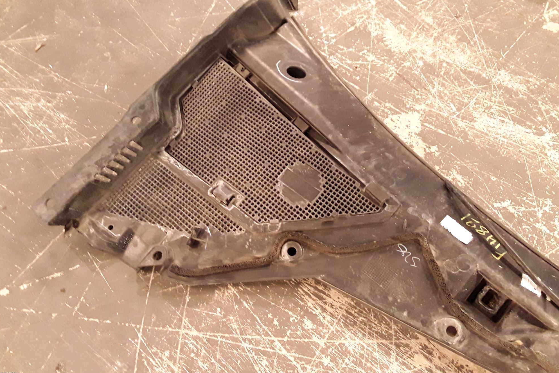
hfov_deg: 61.9
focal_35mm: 30
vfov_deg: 43.5
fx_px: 466
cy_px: 160
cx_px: 276
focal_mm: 2.91
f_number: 1.9
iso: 250
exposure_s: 1/25
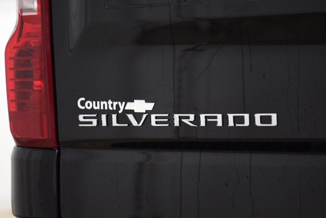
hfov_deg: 19.5
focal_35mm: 105
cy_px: 109
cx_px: 163
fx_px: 951
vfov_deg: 13.0
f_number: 2.8
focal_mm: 70
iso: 1600
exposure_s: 1/80
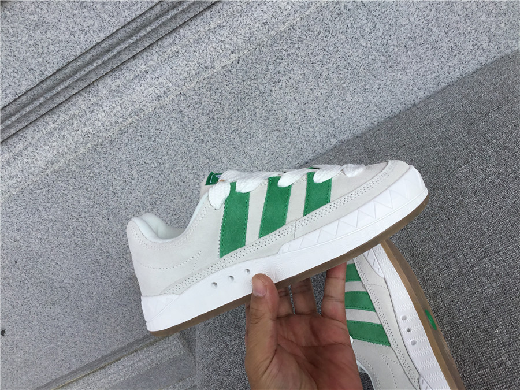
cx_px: 260
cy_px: 195
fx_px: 466
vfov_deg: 45.4
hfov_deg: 58.4
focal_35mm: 31
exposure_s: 1/574
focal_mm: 3.3
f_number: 2.4
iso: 25
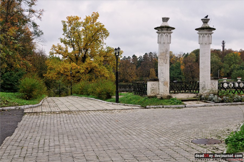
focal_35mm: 44
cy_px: 81
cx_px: 122
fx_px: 294
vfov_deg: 30.7
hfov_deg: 45.0
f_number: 8
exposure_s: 1/200
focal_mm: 29
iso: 320
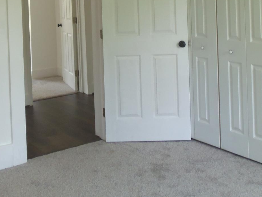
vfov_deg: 25.9
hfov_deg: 36.0
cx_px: 105
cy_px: -8
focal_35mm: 53
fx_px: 401
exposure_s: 1/30
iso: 100
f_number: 2.9
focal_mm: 4.3
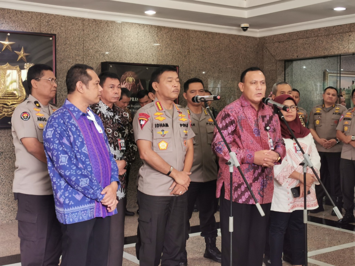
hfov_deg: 37.5
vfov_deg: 28.6
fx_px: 523
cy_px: 133
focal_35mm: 51
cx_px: 178
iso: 125
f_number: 1.6
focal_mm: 5.56
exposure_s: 1/50
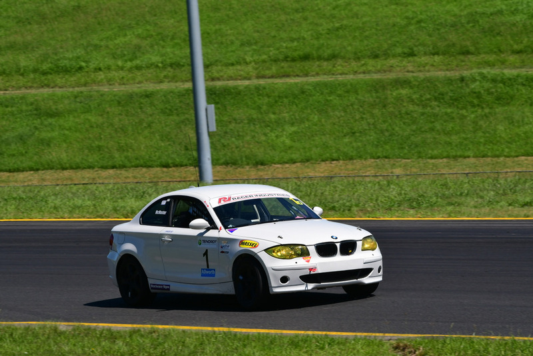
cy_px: 178
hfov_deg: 6.9
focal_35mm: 300
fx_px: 4443
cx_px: 266
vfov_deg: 4.6
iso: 320
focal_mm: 200
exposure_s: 1/640
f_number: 11
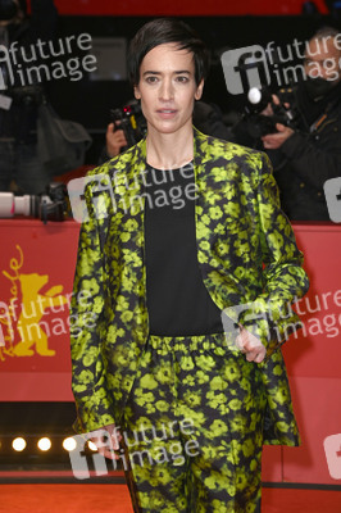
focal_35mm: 98
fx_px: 1395
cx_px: 170
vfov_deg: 20.8
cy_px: 256
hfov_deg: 13.9
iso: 500
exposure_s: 1/160
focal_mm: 98
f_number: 5.6
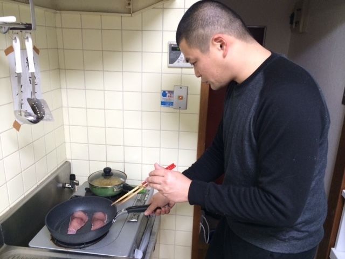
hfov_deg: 60.0
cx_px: 172
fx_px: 299
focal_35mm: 30
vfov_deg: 46.8
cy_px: 130
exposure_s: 1/30
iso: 160
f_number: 2.2
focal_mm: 4.12
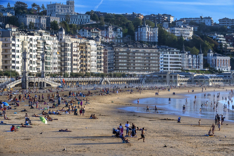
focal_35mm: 165
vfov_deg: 8.3
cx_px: 117
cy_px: 78
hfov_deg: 12.5
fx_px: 1072
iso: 500
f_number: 11
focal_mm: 165
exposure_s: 1/400
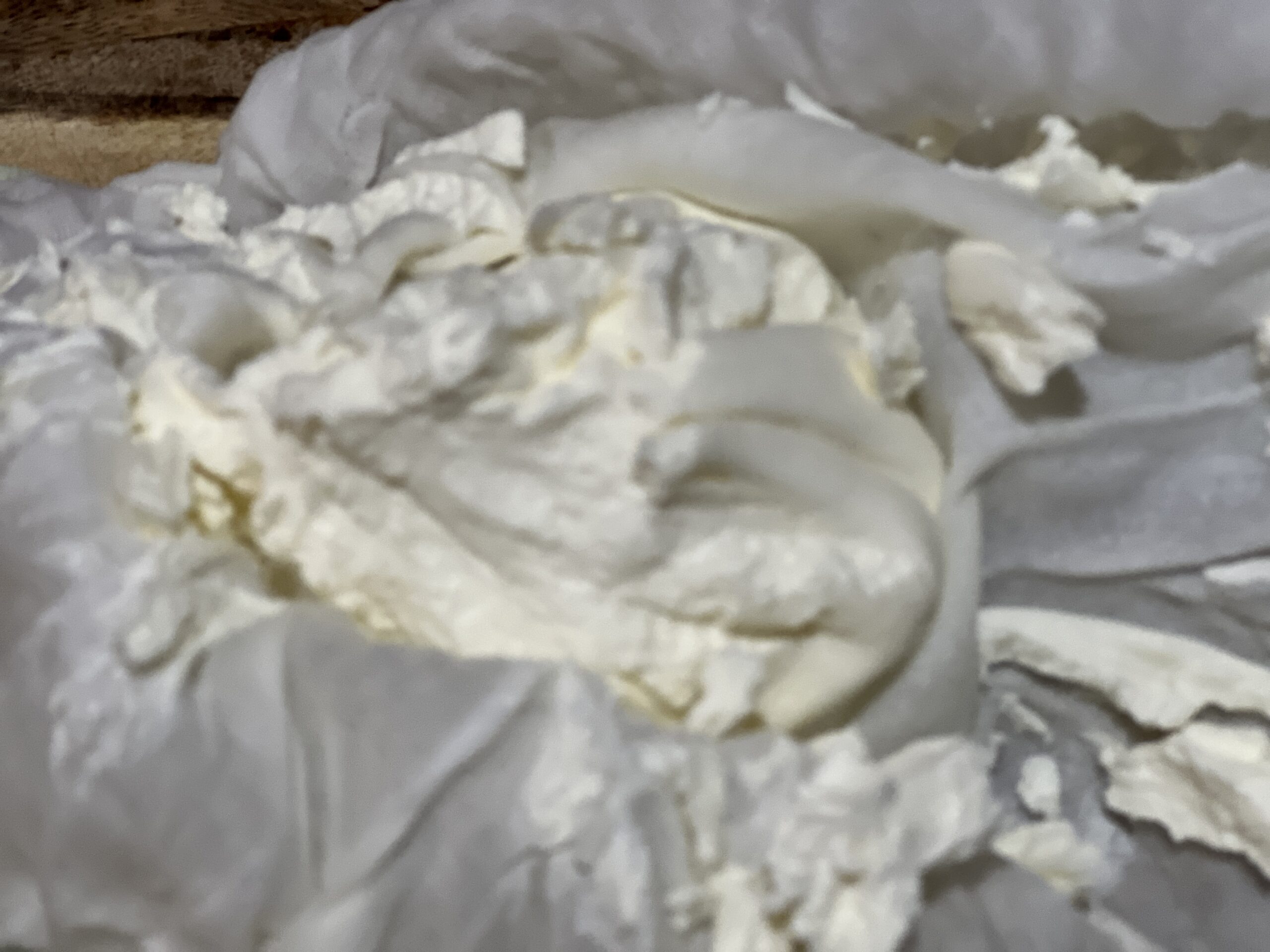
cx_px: 635
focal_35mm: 77
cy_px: 476
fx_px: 2825
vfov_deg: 19.1
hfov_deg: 25.3
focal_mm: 9
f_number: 2.8
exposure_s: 1/33
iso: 250
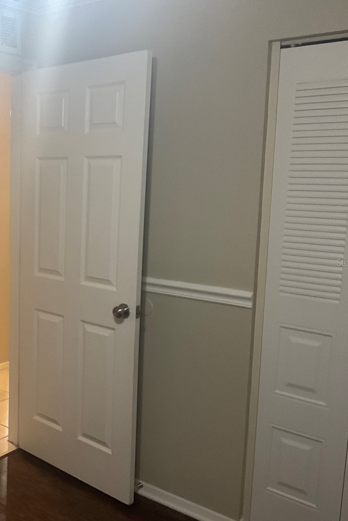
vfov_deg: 47.4
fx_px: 594
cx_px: 23
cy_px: 262
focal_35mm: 41
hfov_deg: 30.9
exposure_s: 1/60
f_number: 1.8
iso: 100
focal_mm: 3
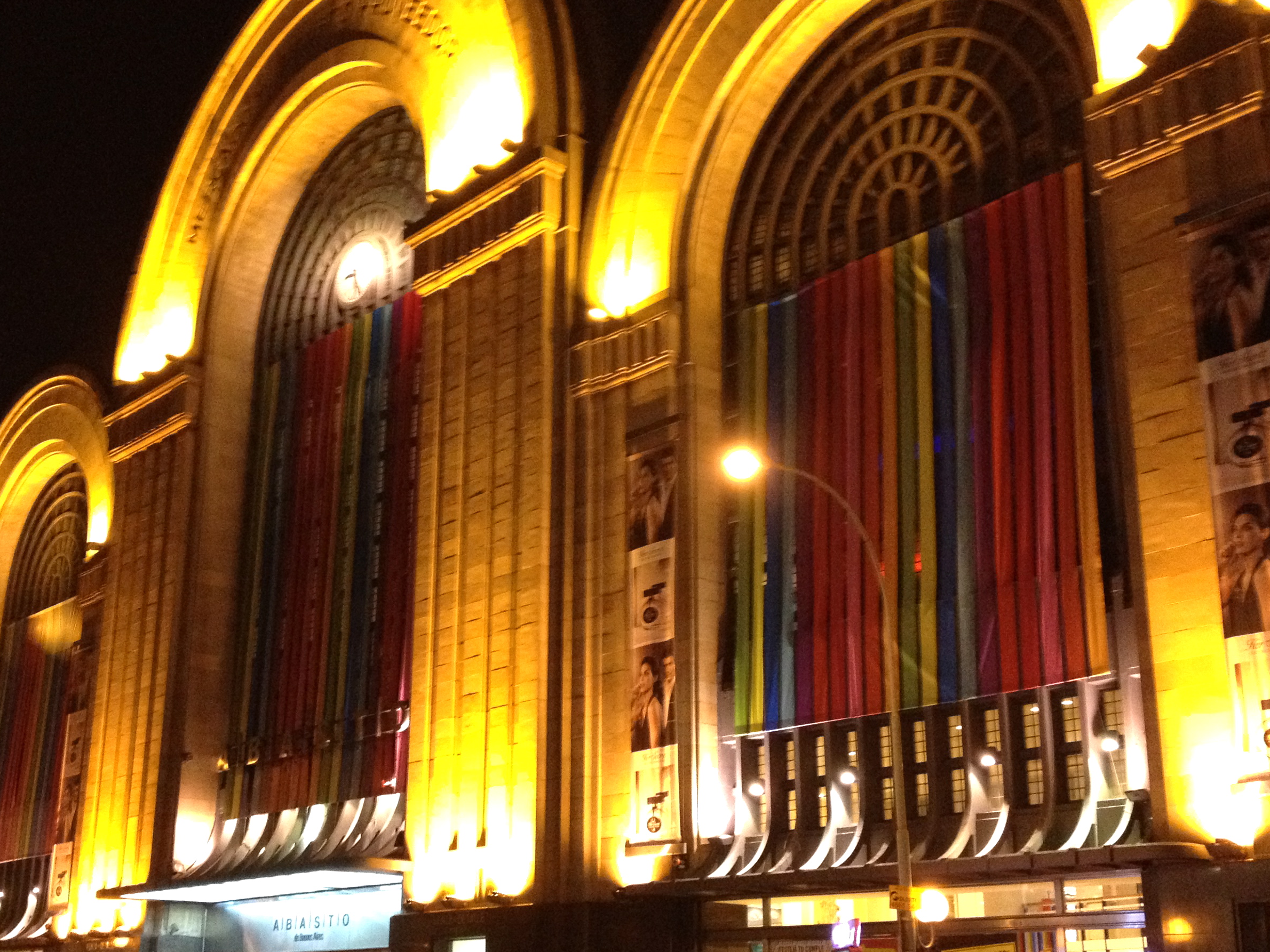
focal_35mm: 48
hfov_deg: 39.6
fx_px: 1761
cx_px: 577
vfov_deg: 30.2
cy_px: 575
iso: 400
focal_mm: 4.28
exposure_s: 1/20
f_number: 2.4
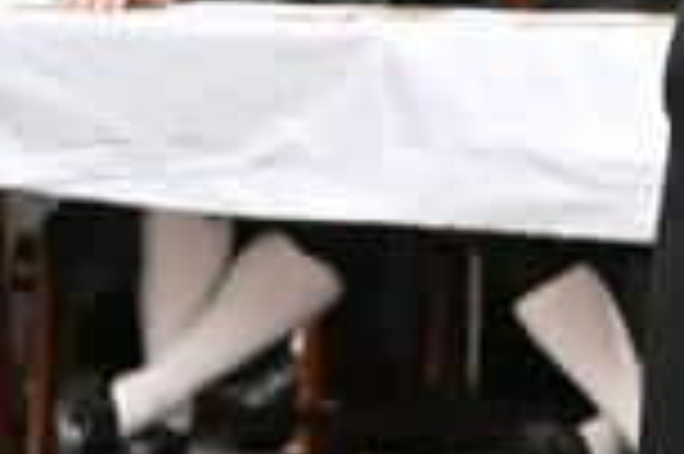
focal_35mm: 473
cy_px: -43
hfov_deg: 4.3
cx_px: 994
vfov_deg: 2.9
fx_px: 8977
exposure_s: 1/250
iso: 320
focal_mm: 70
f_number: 2.8
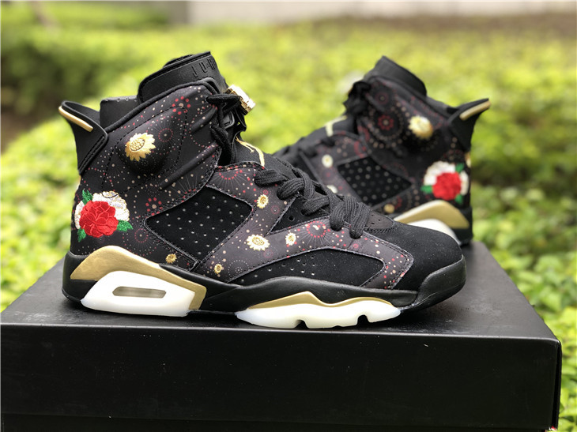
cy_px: 216
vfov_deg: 28.0
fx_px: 866
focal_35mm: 52
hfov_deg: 36.8
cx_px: 288
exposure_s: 1/100
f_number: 2.4
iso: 40
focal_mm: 6
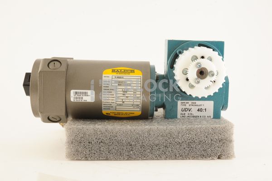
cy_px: 90
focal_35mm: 50
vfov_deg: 26.9
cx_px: 136
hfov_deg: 39.6
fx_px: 377
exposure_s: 1/160
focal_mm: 50
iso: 1600
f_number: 13
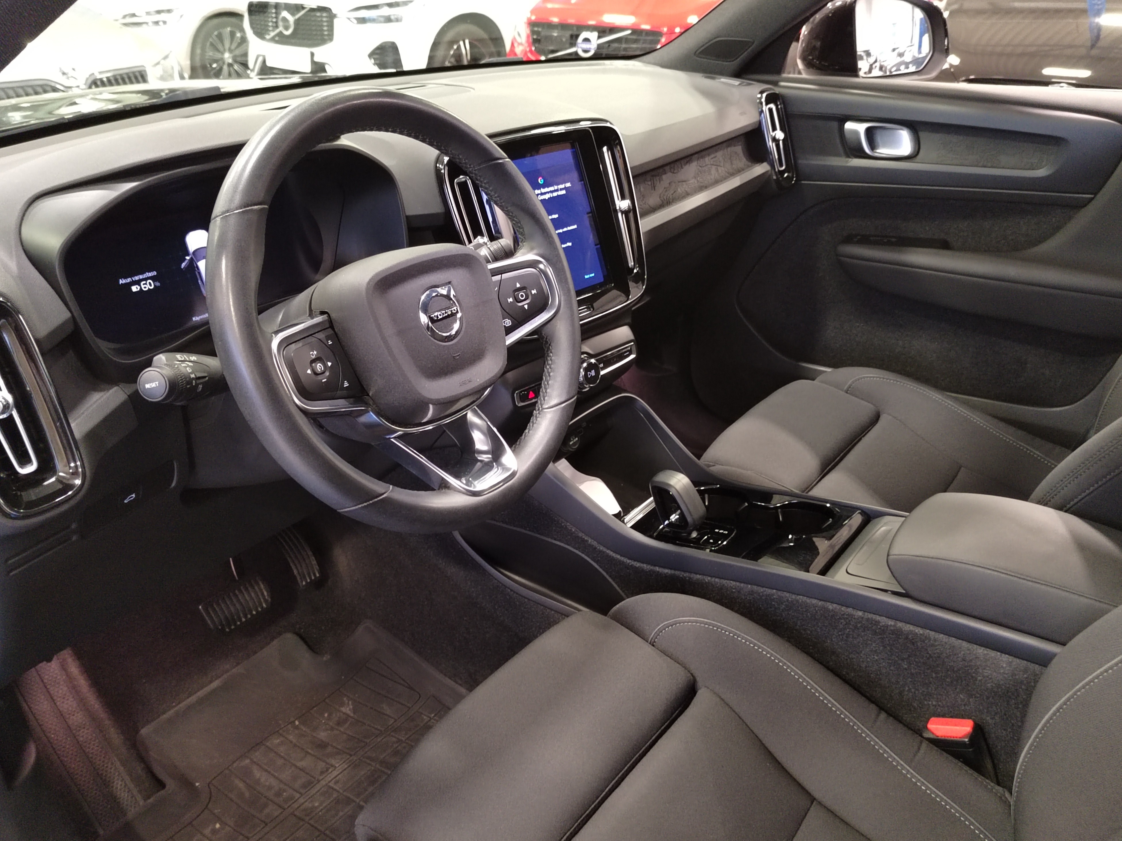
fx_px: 940
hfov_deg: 61.7
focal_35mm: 29
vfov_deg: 48.2
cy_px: 420
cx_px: 561
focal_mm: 5.52
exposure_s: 1/33.3
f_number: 1.9
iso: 3578
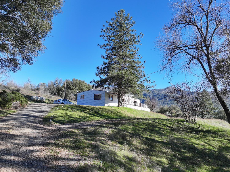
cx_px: 115
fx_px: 159
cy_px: 86
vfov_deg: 56.8
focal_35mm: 24
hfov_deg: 71.6
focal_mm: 12.29
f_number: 2.8
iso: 140
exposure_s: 1/1000
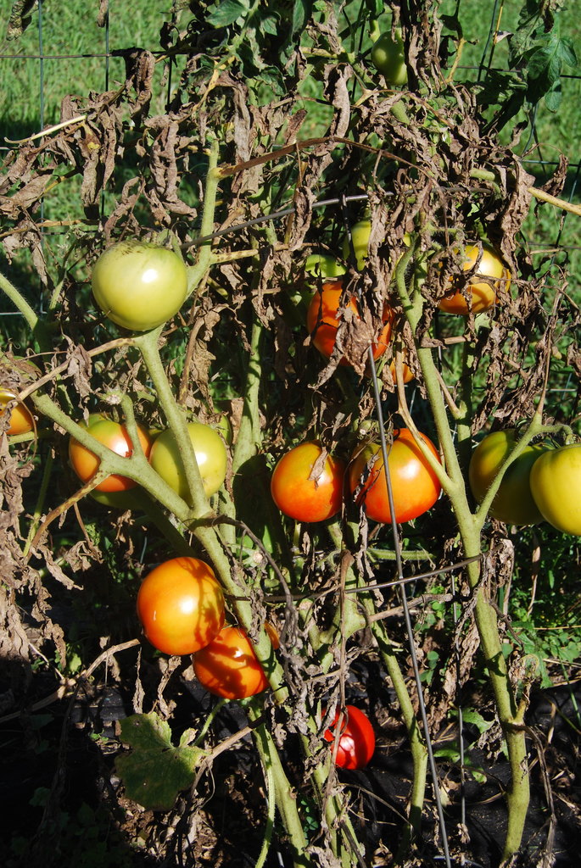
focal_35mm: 45
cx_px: 290
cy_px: 434
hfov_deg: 29.9
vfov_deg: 43.6
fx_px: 1087
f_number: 8
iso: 100
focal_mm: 30
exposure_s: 1/250
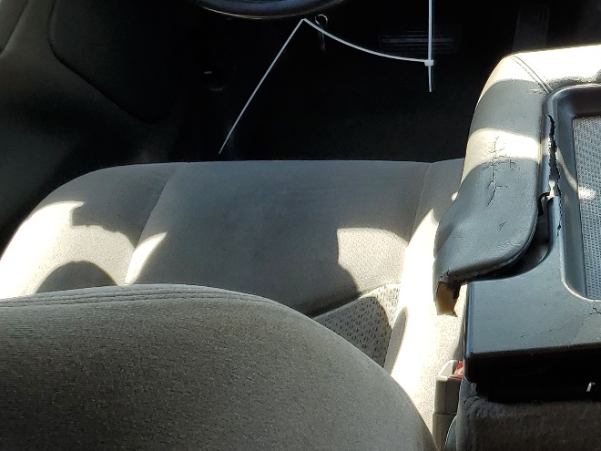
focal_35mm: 63
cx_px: 618
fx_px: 1094
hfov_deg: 28.6
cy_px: 159
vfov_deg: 23.2
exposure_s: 1/370
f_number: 1.5
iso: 50
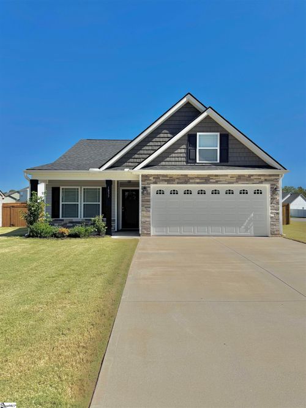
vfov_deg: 71.6
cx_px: 153
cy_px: 204
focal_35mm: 24
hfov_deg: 56.8
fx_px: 283
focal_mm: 6.76
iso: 80
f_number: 1.78
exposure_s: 1/9009
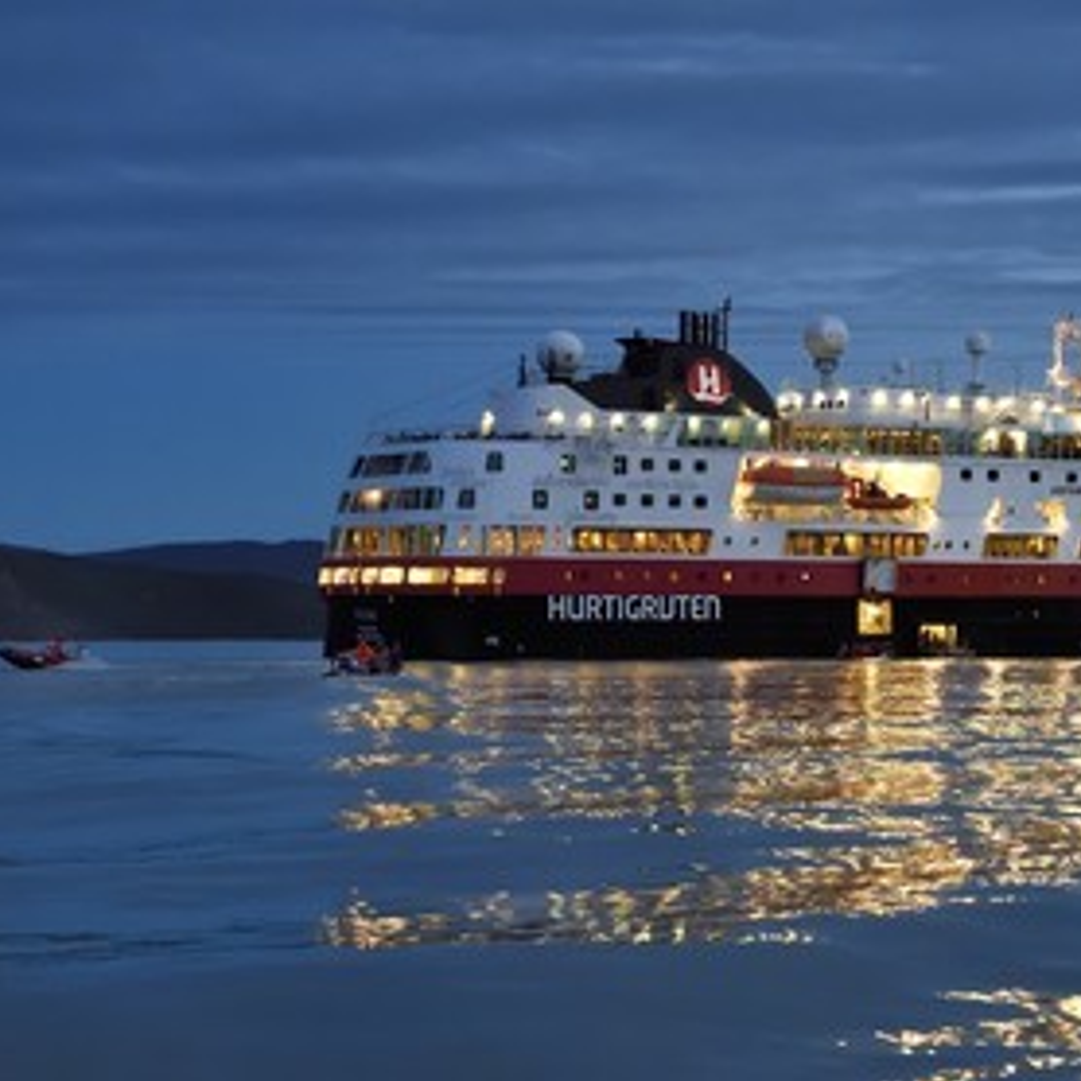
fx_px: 2544
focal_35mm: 72
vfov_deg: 24.0
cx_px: 739
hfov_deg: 23.9
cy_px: 540
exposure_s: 1/125
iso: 3200
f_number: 5.6
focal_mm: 56
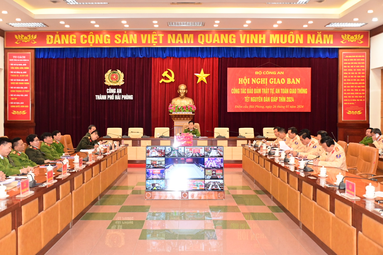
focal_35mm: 39
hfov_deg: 49.6
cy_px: 128
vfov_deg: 34.2
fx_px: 415
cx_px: 192
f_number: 4.5
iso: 3200
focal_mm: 26
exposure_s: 1/200
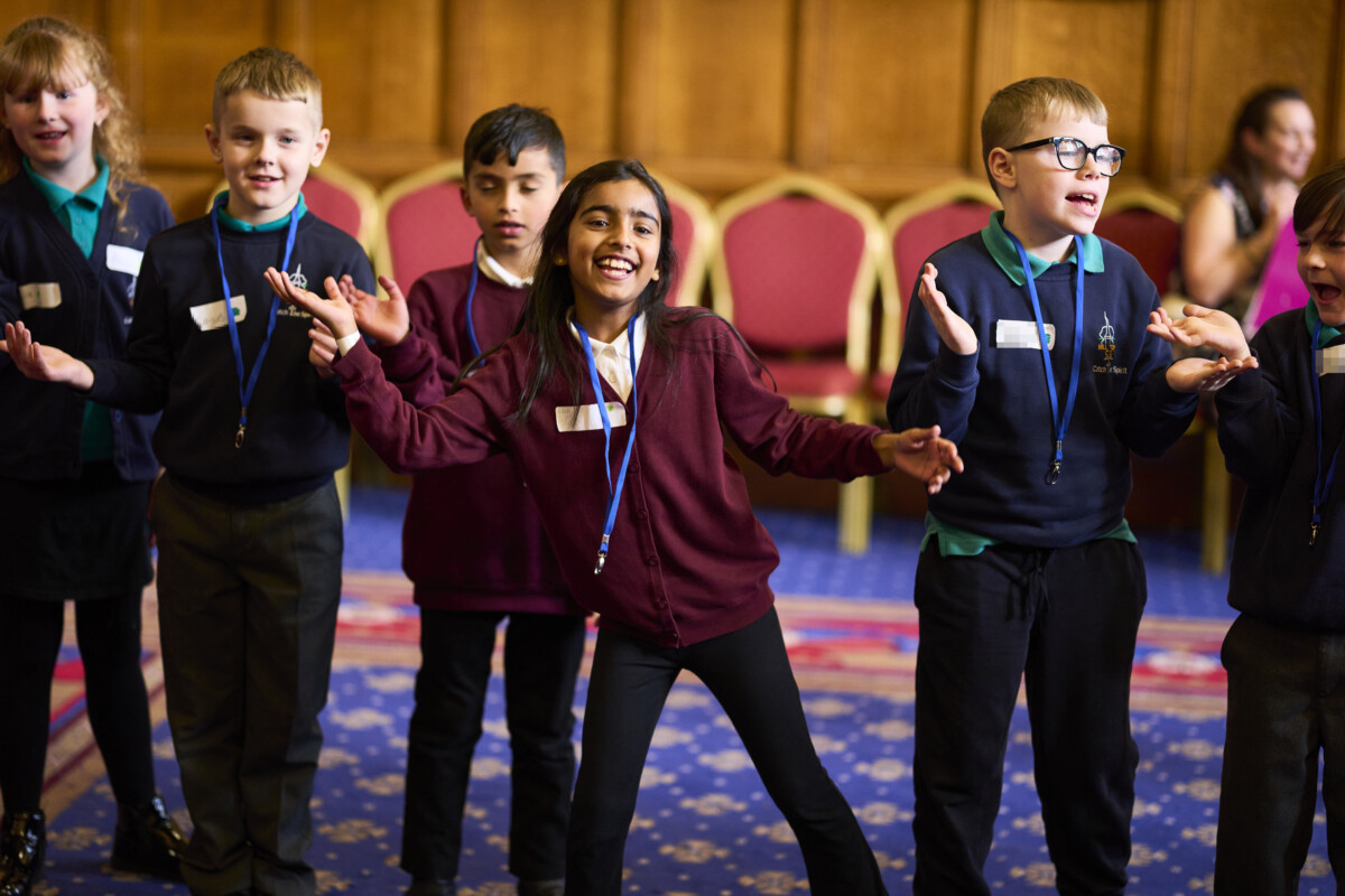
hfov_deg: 23.9
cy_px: 448
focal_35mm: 85
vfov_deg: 16.1
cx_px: 672
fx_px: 3175
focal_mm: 85
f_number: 1.4
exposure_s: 1/400
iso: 1250
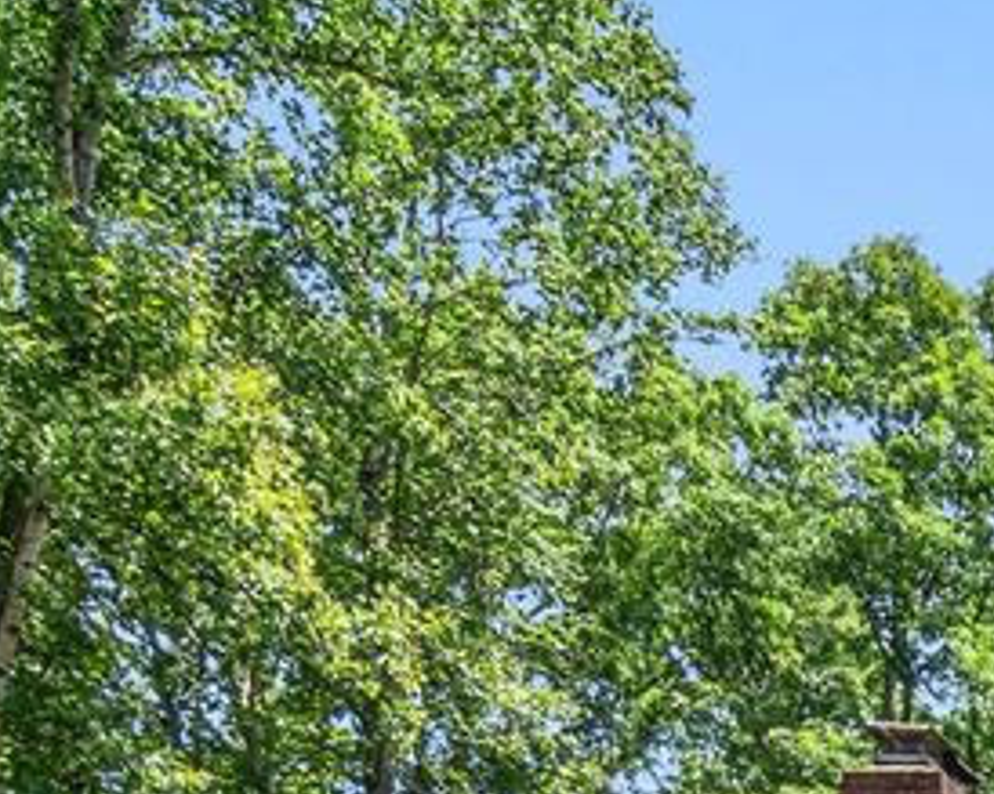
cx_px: 1930
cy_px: 1523
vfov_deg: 15.2
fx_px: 2470
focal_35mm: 84
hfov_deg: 17.2
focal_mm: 17
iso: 250
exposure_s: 1/250
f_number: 10
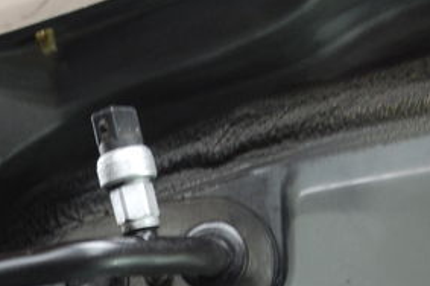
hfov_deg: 13.0
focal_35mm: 156
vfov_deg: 8.7
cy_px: 309
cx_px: -27
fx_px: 1861
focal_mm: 46
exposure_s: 1/8
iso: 800
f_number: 5.3
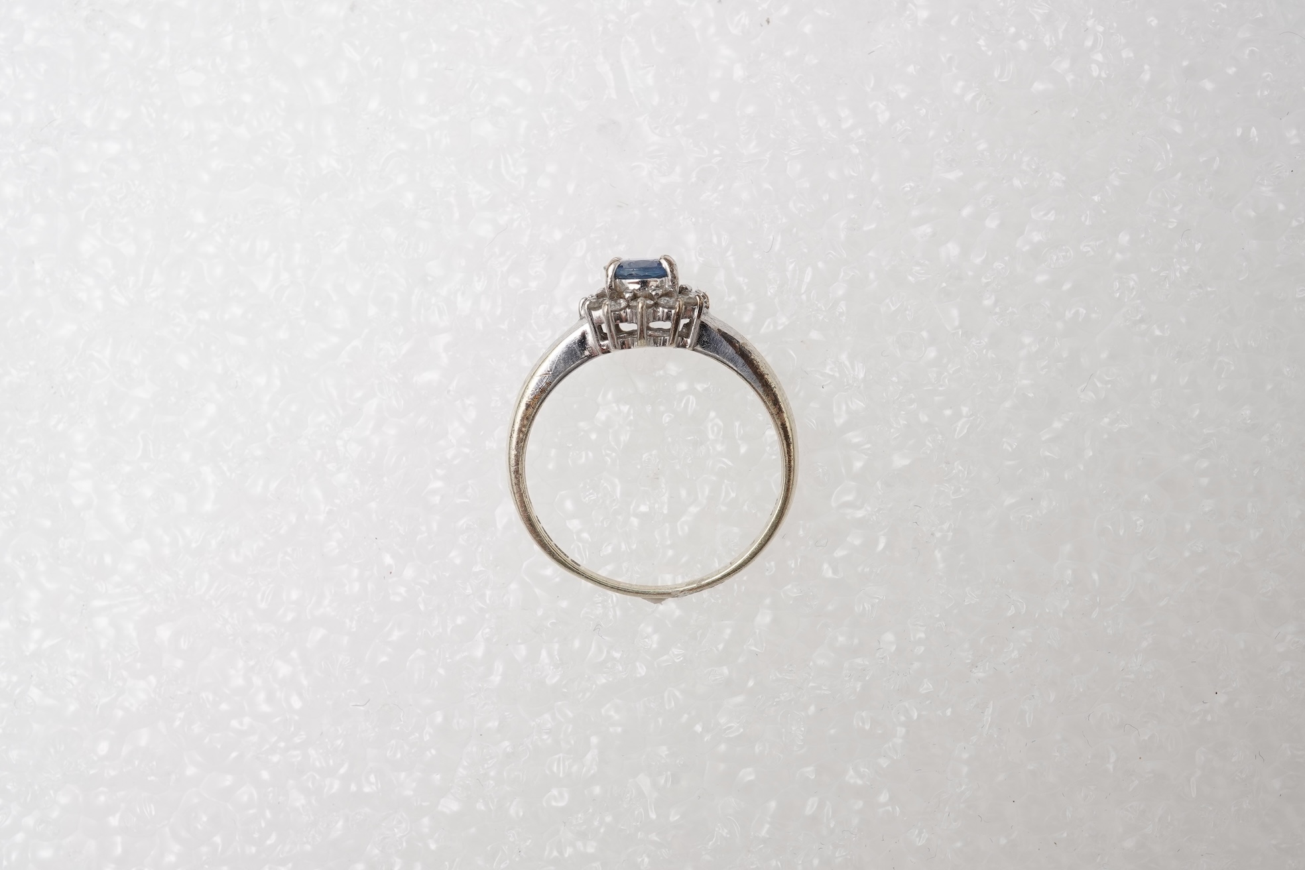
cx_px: 652
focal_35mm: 45
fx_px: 1631
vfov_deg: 29.9
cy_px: 435
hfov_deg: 43.6
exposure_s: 1/125
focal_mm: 30
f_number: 20
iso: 250
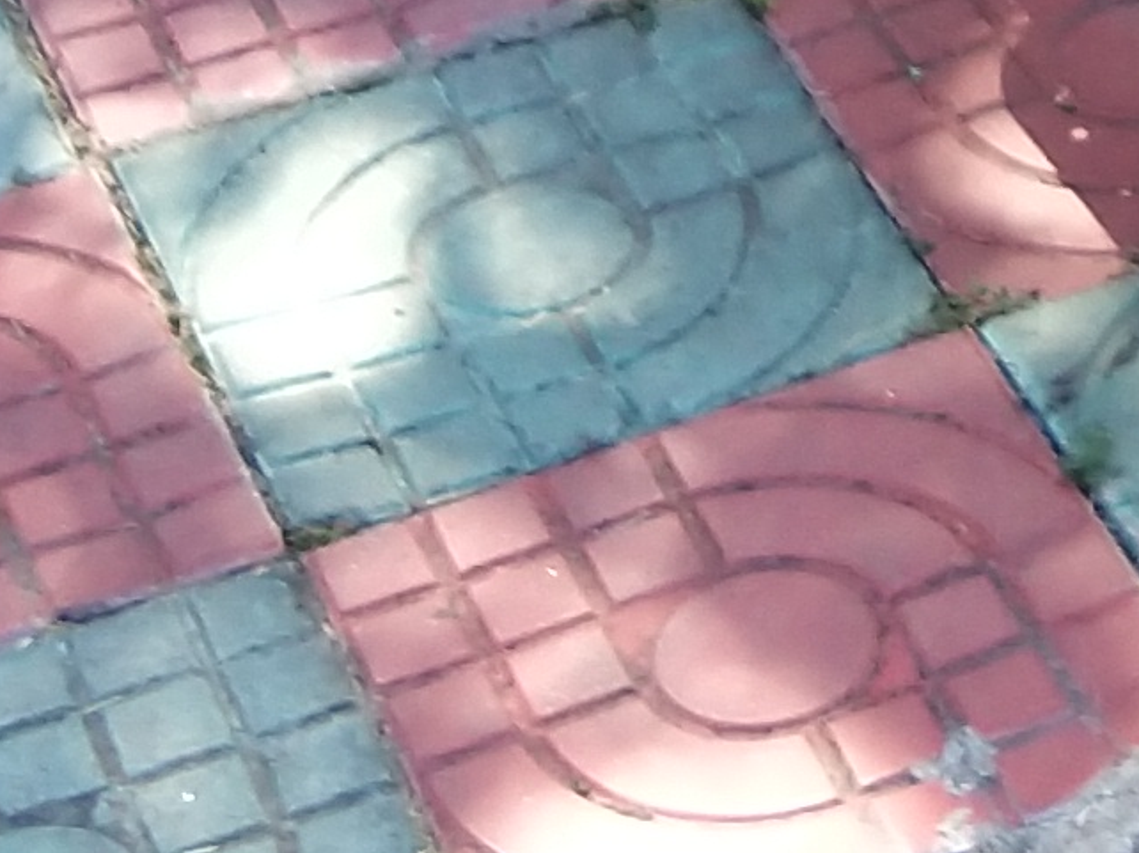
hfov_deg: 9.5
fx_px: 6611
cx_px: 1755
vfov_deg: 6.9
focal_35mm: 201
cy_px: -1355
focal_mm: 3.69
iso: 50
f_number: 2.2
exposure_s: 1/100
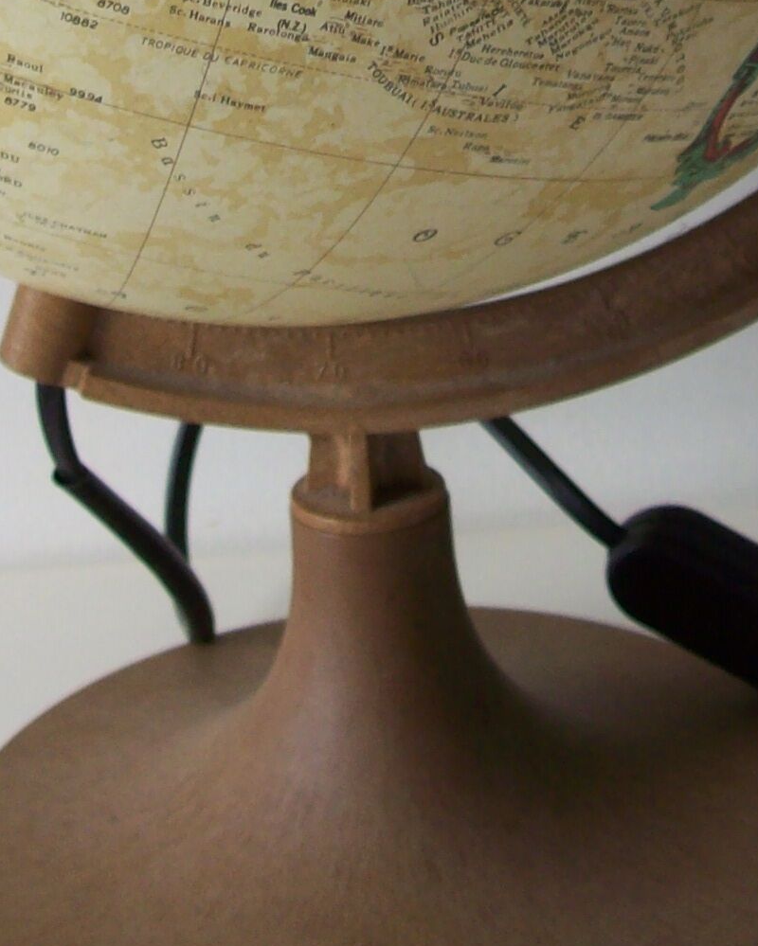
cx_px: 416
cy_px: -102
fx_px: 2803
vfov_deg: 18.4
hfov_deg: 15.4
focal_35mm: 100
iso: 80
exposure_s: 1/123
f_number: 2.7
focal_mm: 6
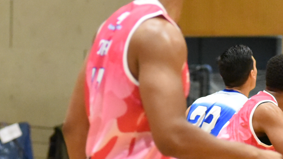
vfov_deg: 3.4
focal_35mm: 355
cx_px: 290
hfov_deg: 6.1
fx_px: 2664
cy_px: 105
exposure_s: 1/800
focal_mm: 100
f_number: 4
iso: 12800
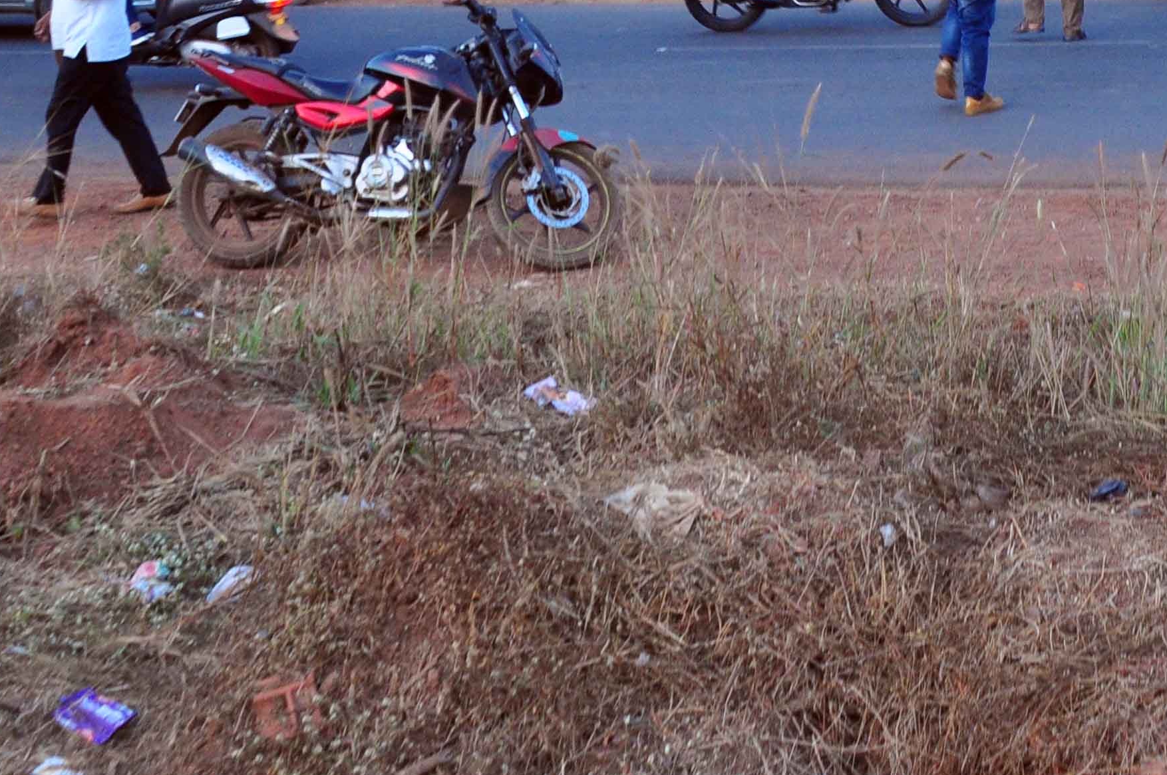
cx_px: 843
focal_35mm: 66
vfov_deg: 19.4
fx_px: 2137
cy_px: -153
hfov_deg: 30.2
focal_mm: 18
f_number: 5.6
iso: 640
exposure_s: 1/100
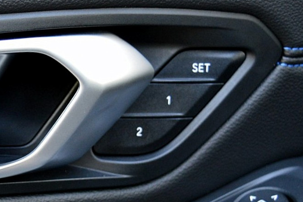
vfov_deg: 12.3
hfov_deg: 18.0
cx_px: 4
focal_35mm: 111
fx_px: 934
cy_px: 141
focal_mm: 30
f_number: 5
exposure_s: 1/60
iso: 800
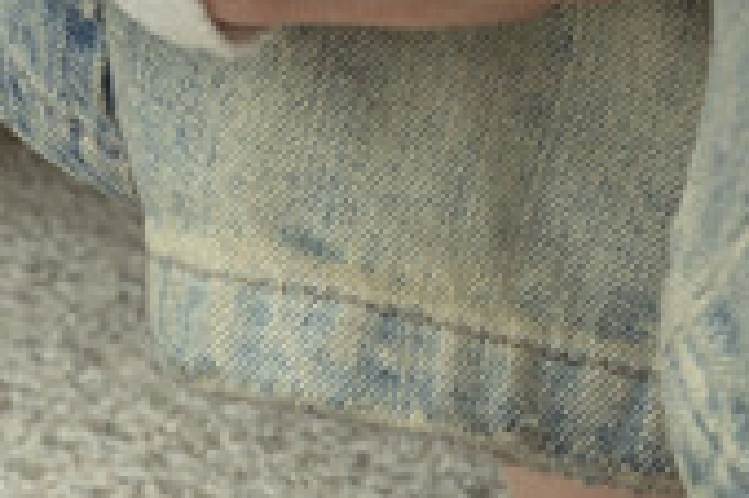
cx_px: 511
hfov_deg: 10.0
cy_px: 1005
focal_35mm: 206
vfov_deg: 6.5
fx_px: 4282
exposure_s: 1/400
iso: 320
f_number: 7.1
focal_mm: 36
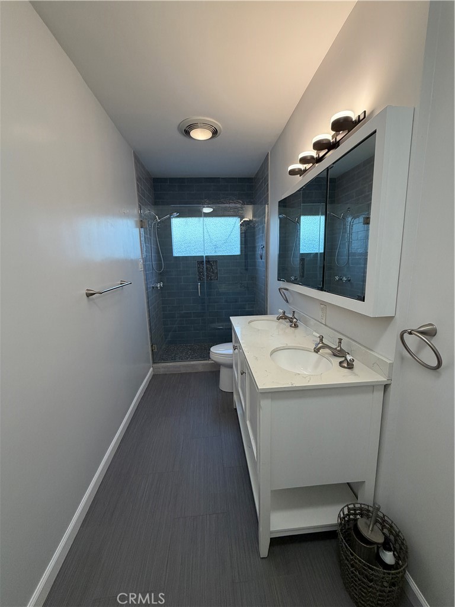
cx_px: 228
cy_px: 304
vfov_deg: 102.1
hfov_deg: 85.7
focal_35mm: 14
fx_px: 245
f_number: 2.2
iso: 160
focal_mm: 2.22
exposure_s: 1/120
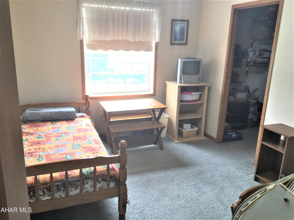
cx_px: 147
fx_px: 246
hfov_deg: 61.7
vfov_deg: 48.2
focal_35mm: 29
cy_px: 110
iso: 32
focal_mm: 4.15
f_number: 2.2
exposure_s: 1/60
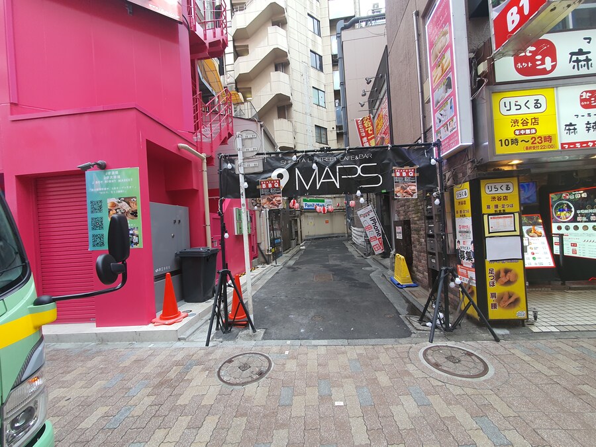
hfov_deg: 106.2
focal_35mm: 13
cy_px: 224
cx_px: 298
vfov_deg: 89.9
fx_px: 224
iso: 50
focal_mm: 1.8
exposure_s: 1/50
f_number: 2.2
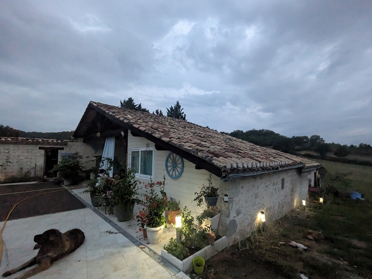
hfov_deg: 98.1
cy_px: 144
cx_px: 193
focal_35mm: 15
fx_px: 161
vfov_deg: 81.7
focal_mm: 1.83
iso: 1632
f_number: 2.2
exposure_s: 1/25
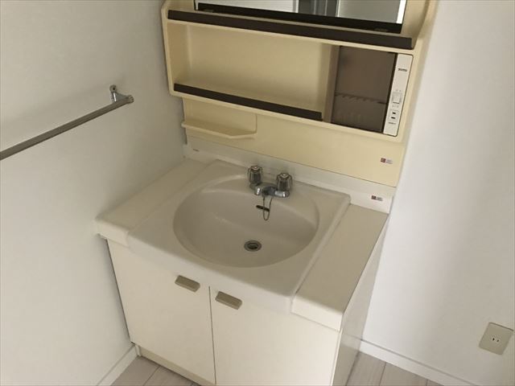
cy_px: 193
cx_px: 258
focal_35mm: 28
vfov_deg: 49.7
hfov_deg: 63.4
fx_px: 417
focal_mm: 3.99
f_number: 1.8
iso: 80
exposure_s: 1/6
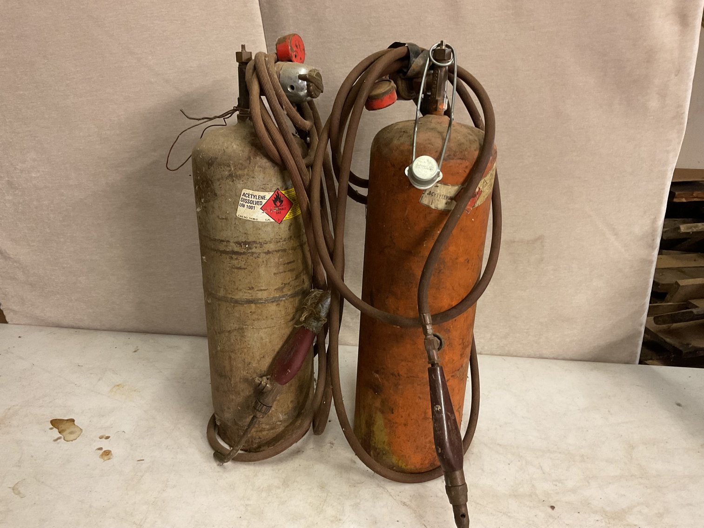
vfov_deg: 48.2
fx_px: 590
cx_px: 352
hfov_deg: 61.7
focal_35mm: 29
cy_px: 264
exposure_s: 1/40
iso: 200
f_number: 1.8
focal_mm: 3
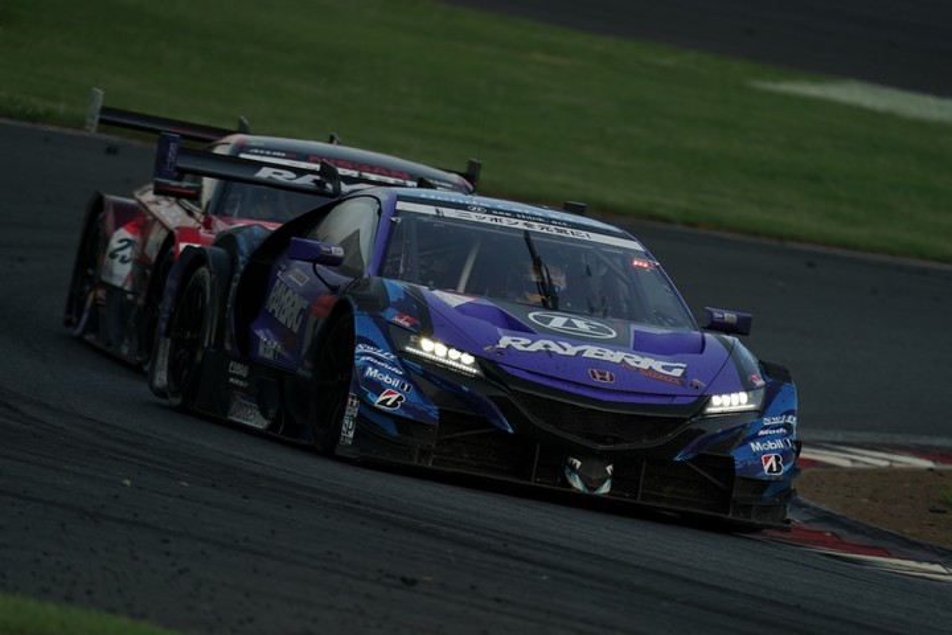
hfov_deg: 3.5
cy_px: 318
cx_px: 476
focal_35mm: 582
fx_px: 15389
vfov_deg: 2.4
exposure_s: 1/640
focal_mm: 582
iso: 400
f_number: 6.3
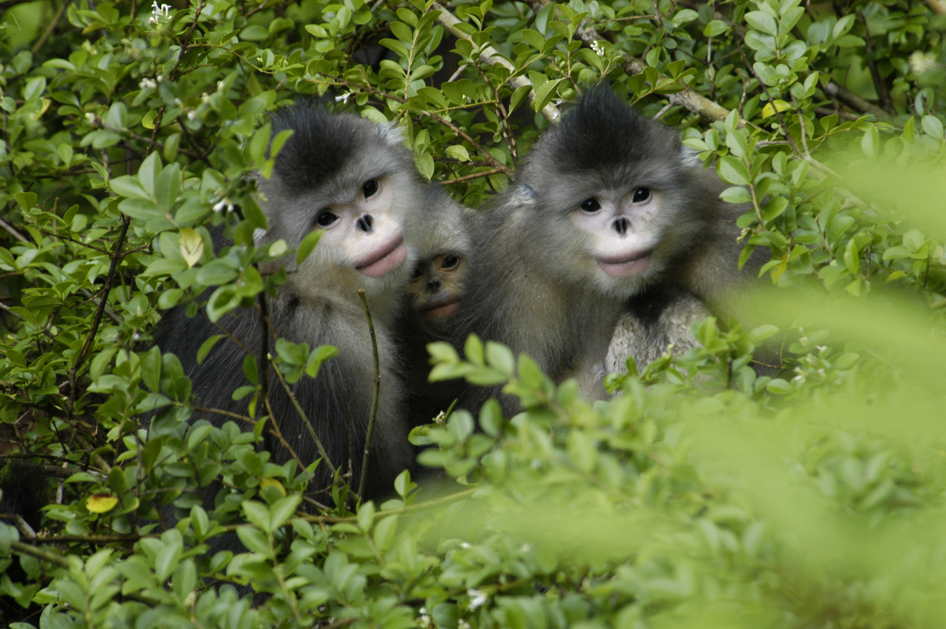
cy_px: 314
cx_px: 473
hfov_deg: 3.4
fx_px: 15753
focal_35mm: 600
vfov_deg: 2.3
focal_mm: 400
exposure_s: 1/160
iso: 400
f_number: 6.7
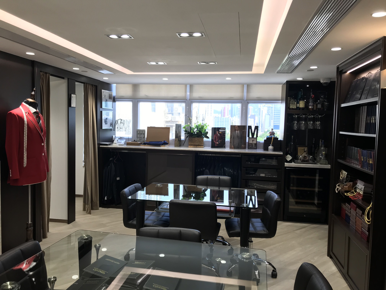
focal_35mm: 28
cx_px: 193
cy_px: 145
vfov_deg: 49.7
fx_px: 312
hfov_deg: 63.4
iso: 32
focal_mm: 3.99
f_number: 1.8
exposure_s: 1/100
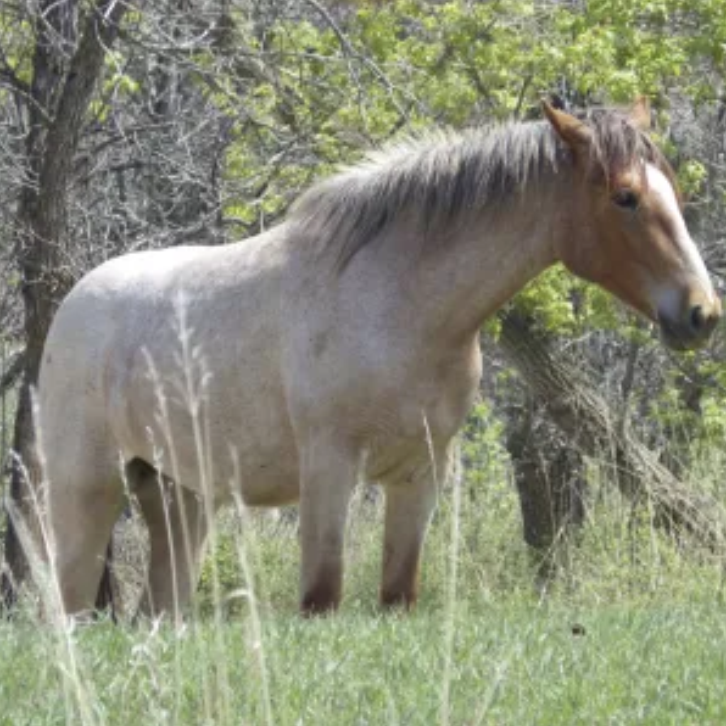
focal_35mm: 689
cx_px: 378
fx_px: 16349
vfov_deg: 2.5
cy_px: 363
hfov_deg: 2.5
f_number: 5.9
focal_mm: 104
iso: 100
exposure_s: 1/160
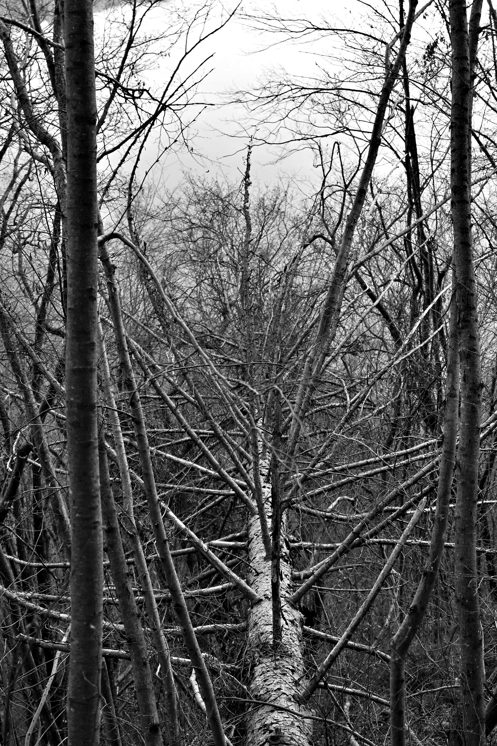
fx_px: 1273
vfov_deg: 32.6
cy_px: 373
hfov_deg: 22.1
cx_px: 248
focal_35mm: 62
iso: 400
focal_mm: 41
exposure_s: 1/100
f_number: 5.6
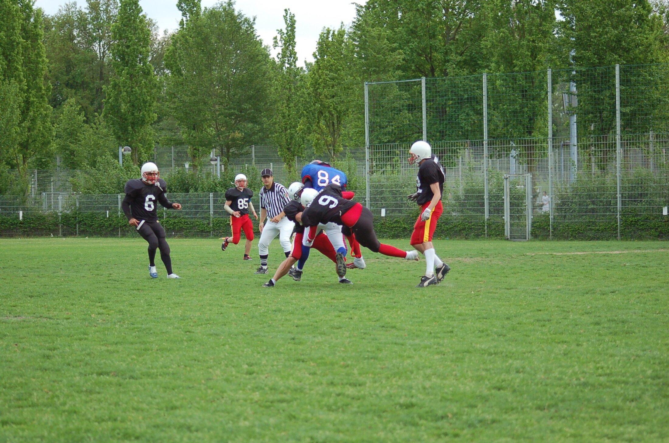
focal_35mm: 105
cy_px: 222
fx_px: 1948
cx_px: 334
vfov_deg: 13.0
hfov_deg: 19.5
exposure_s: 1/800
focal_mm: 70
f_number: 4
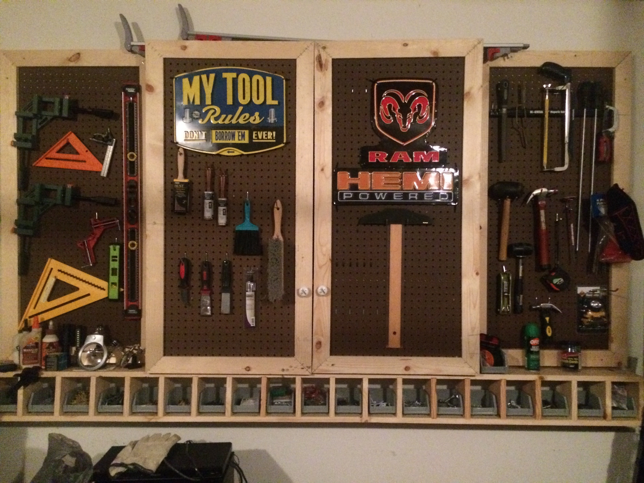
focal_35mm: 30
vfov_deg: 46.8
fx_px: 558
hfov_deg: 60.0
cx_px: 322
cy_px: 242
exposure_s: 1/15
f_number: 2.2
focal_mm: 4.12
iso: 800
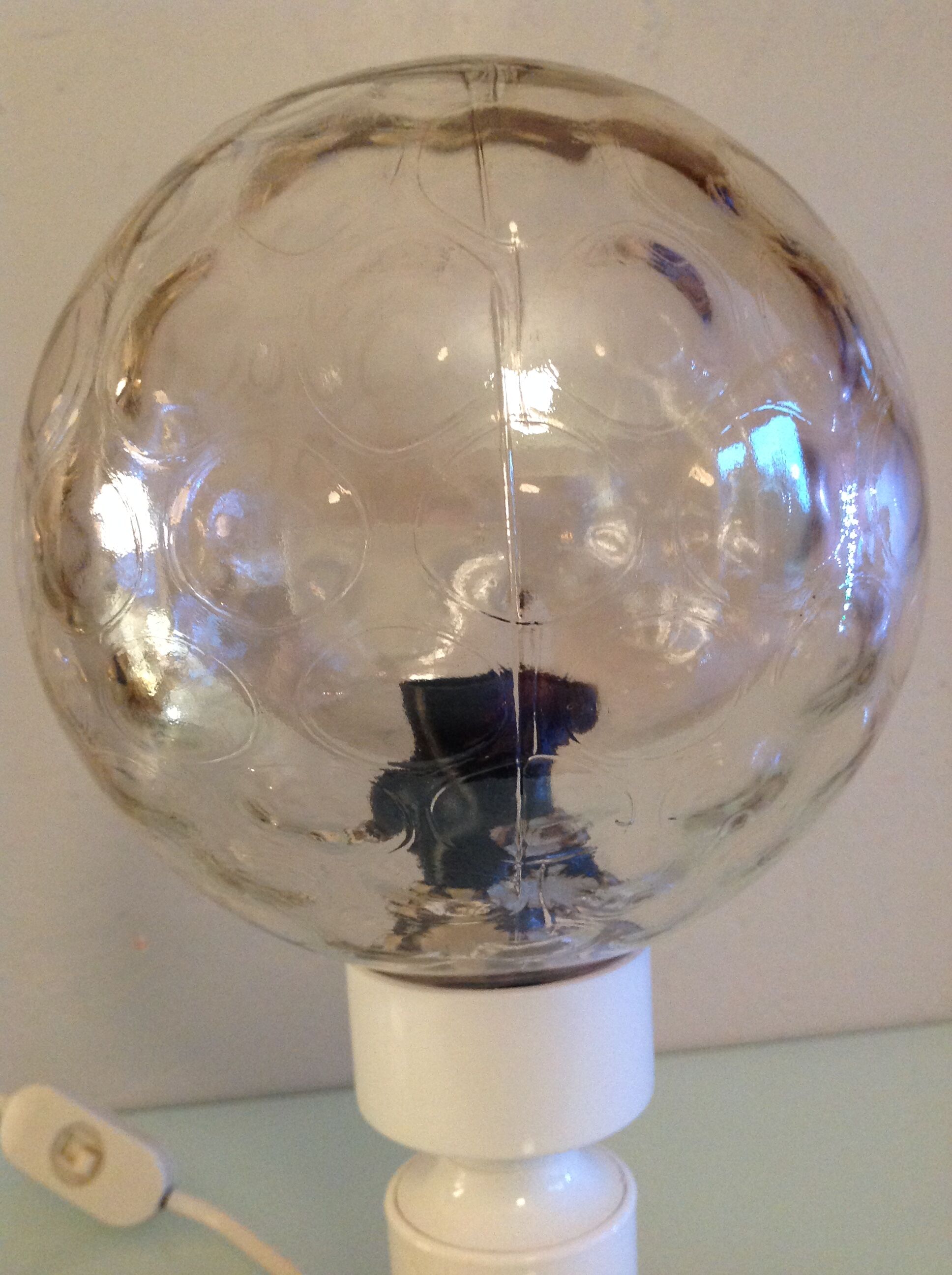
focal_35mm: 35
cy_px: 638
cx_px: 476
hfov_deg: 40.6
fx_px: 1287
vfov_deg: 52.7
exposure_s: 1/17
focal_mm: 4.28
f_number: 2.4
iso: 320
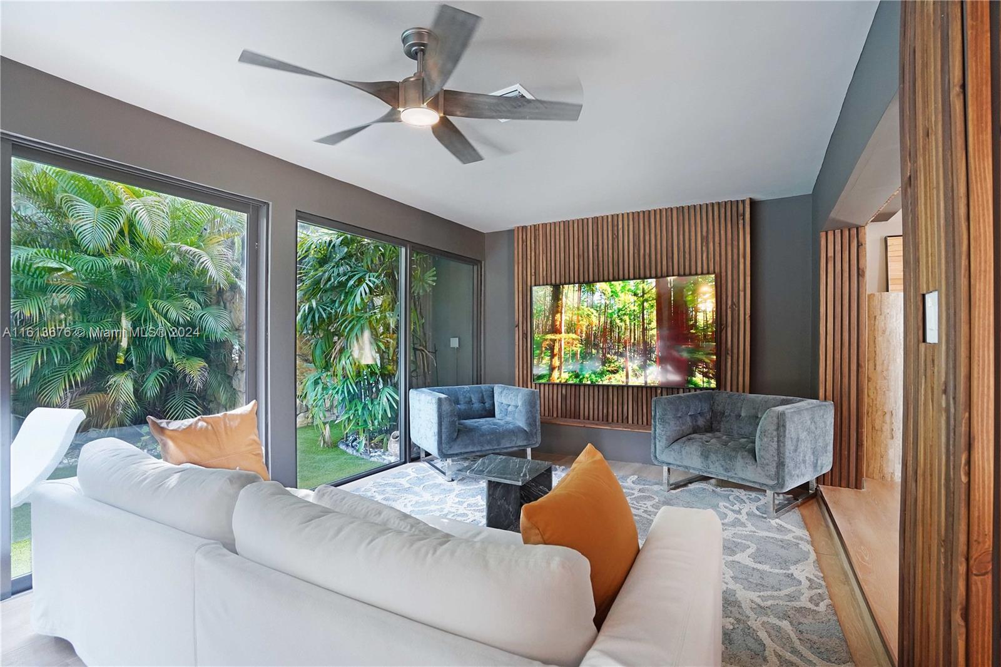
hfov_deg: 96.7
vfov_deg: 73.7
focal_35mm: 16
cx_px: 500
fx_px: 445
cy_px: 334
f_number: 5
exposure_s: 1/200
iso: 5000
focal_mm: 16
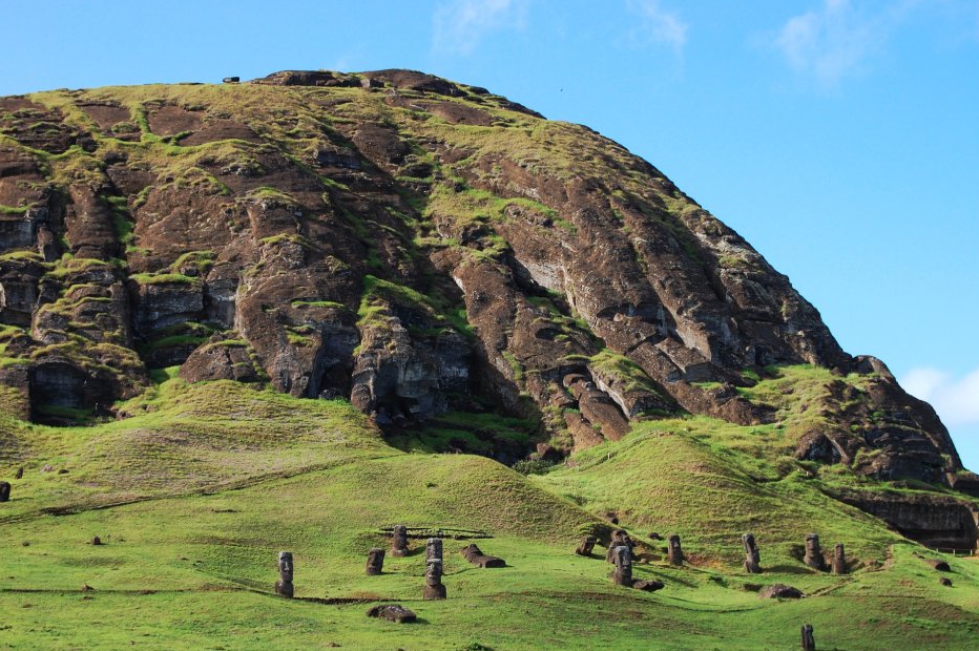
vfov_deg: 15.4
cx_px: 465
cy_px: 342
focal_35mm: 89
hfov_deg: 23.0
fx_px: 2406
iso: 250
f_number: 10
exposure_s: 1/250
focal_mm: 55
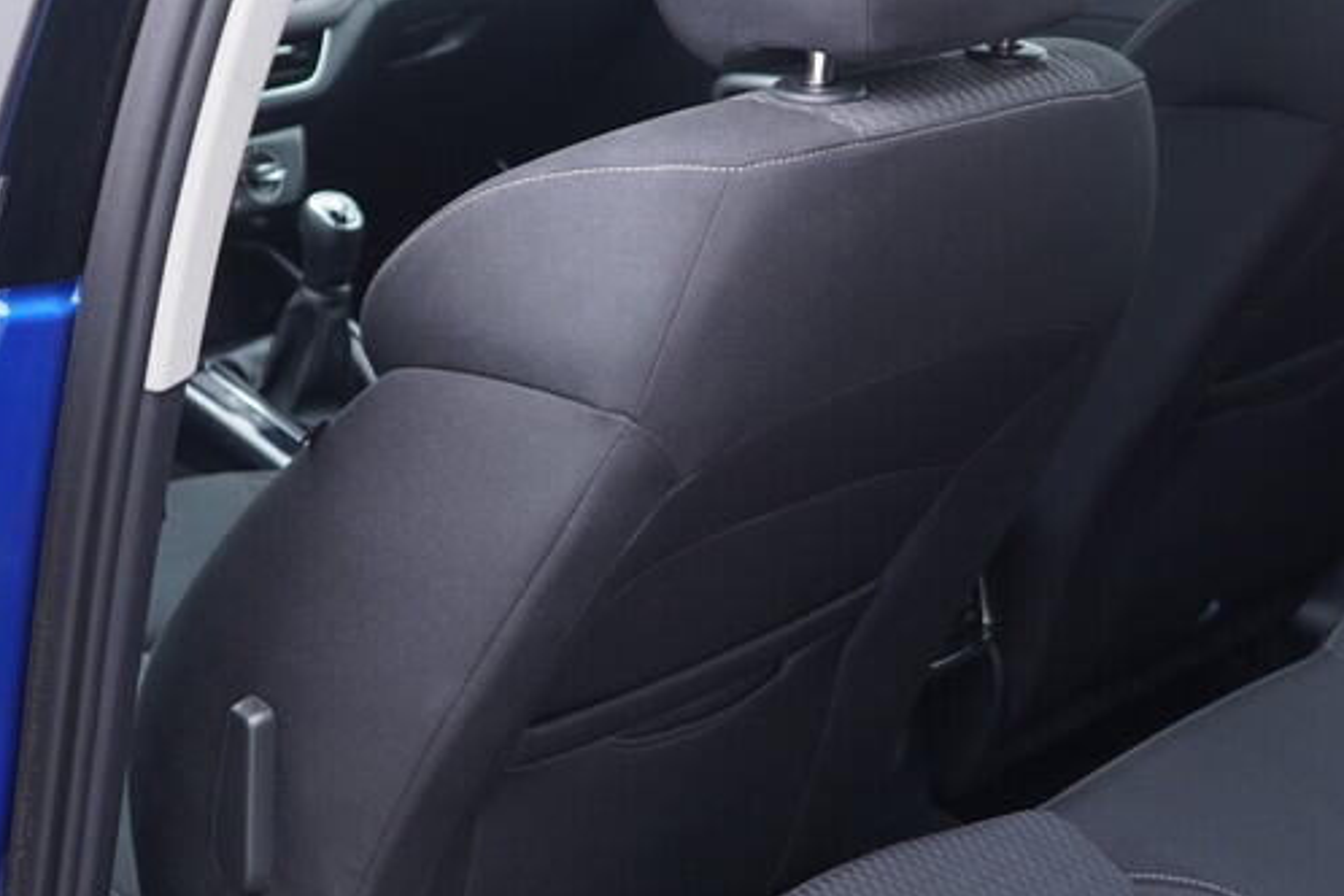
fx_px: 2762
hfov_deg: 27.3
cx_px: 680
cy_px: 484
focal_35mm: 74
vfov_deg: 18.4
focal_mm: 24
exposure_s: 1/40
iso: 320
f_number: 2.8
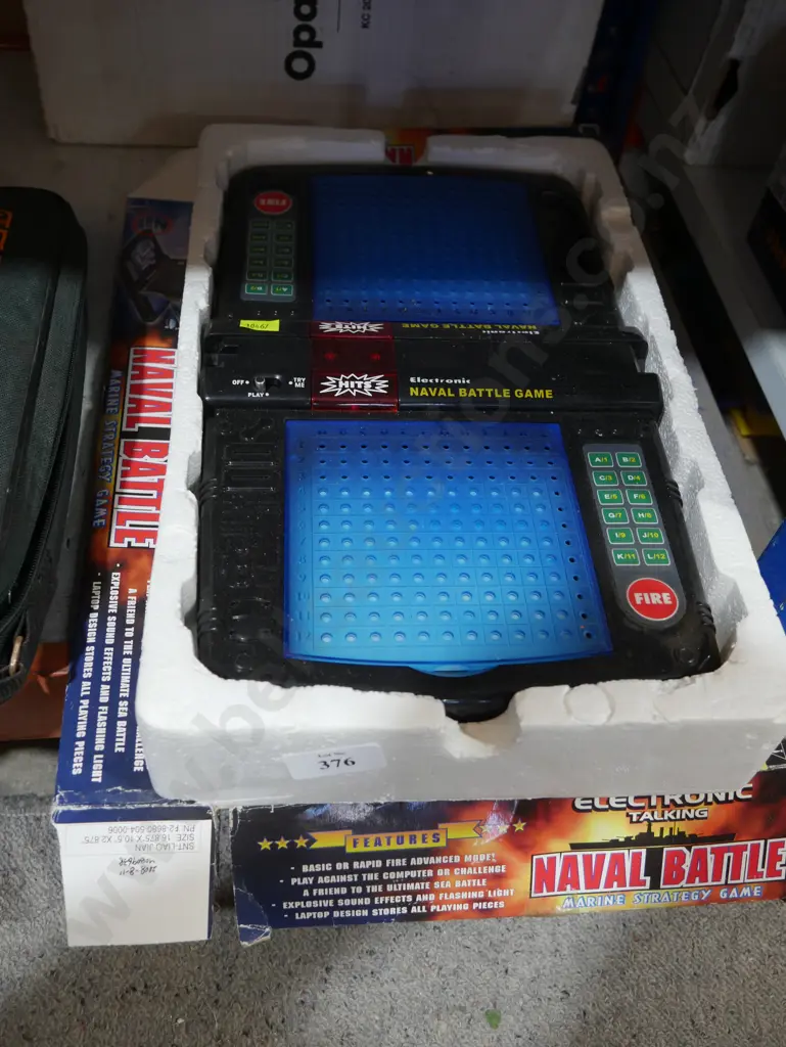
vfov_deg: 56.8
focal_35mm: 32
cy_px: 524
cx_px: 393
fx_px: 968
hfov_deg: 44.2
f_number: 4
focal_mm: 16
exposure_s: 1/60
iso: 400
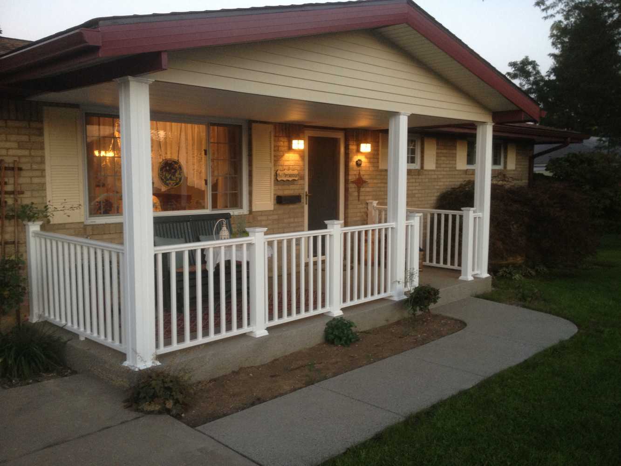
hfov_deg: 52.6
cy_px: 233
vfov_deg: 40.7
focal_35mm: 35
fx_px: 628
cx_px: 310
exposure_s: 1/20
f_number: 2.4
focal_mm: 4.28
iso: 100
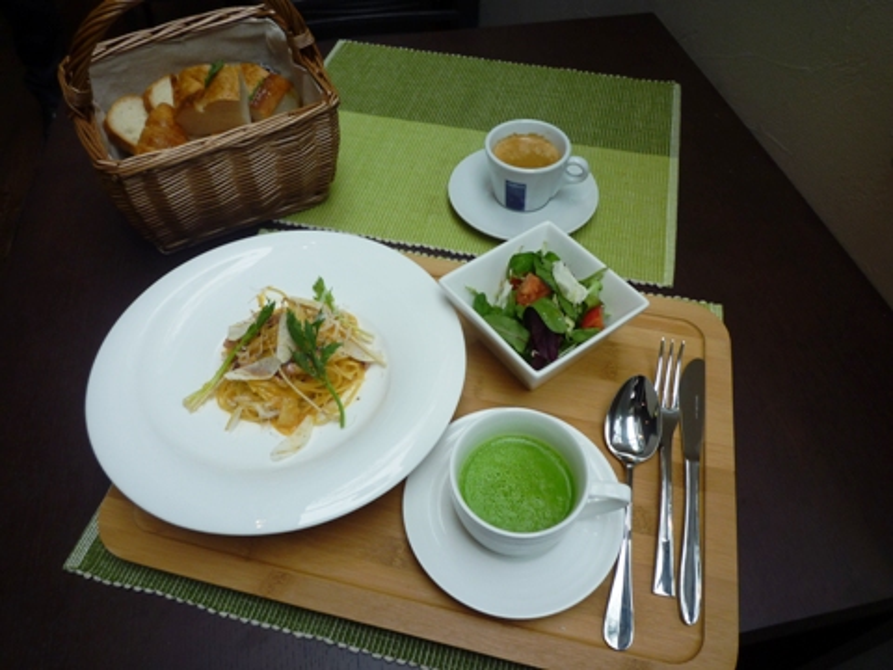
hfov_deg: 69.4
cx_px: 446
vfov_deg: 54.9
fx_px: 645
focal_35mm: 25
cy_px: 335
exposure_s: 1/125
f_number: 2.8
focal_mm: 4.4
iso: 80
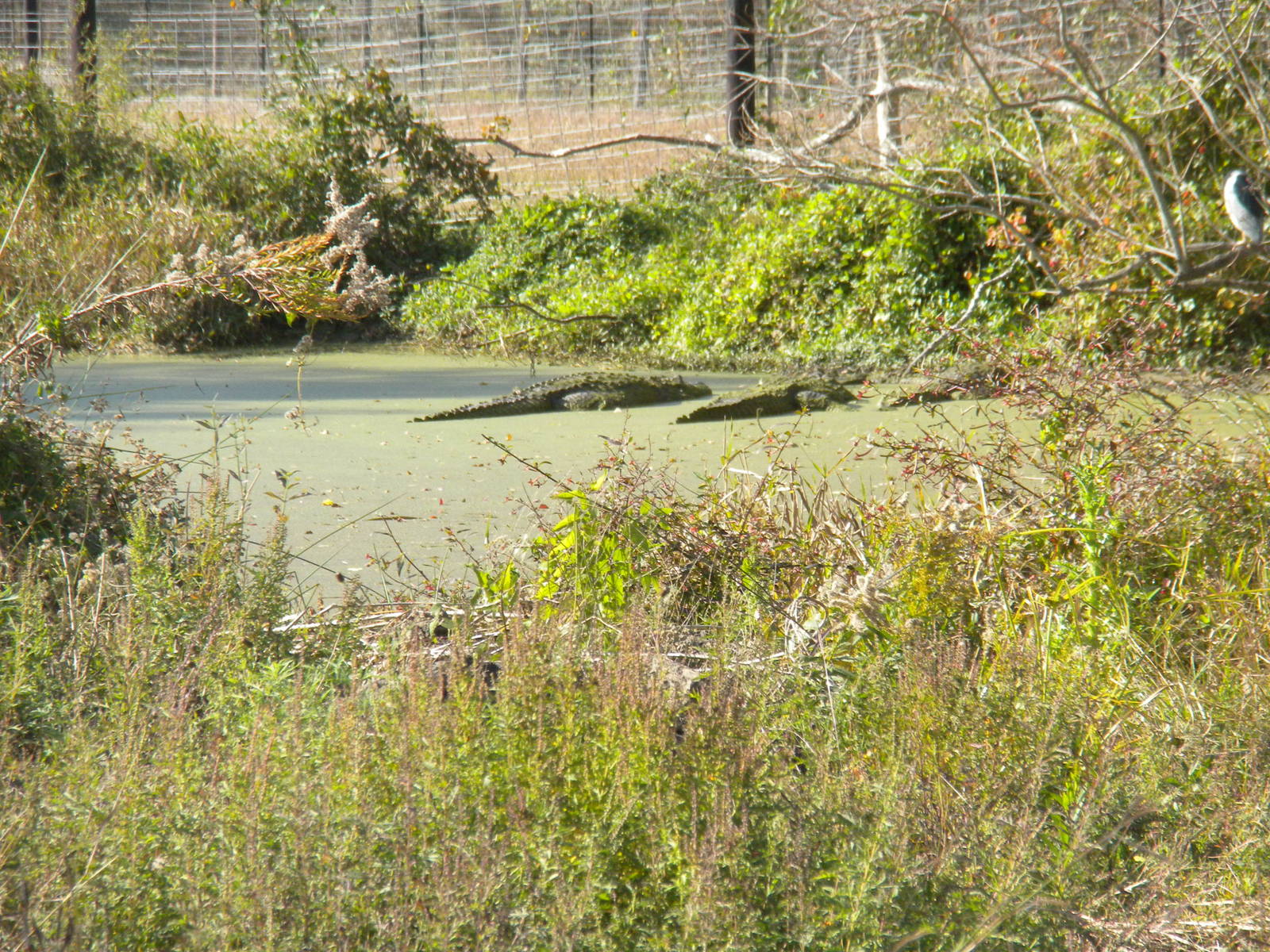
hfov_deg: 7.6
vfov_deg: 5.7
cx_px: 635
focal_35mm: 260
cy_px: 476
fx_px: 9539
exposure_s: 1/447
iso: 217
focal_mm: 46.2
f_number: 5.3
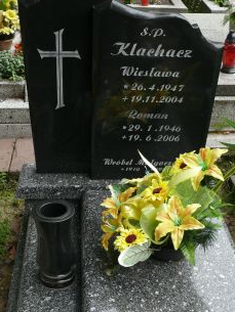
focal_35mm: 55
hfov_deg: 26.6
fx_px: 497
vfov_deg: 34.5
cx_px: 131
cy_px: 216
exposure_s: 1/100
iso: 100
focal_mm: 7.4
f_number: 2.8
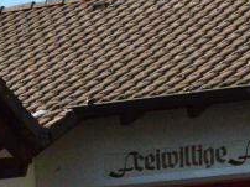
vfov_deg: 5.5
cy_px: 267
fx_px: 1940
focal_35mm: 269
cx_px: -160
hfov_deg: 7.2
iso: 6400
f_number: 14
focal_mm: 52
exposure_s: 1/2000
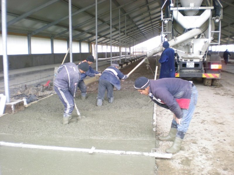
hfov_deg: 49.0
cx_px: 117
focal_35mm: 38
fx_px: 257
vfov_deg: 37.7
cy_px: 88
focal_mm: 6.3
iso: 198
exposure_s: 1/60.1
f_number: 3.1
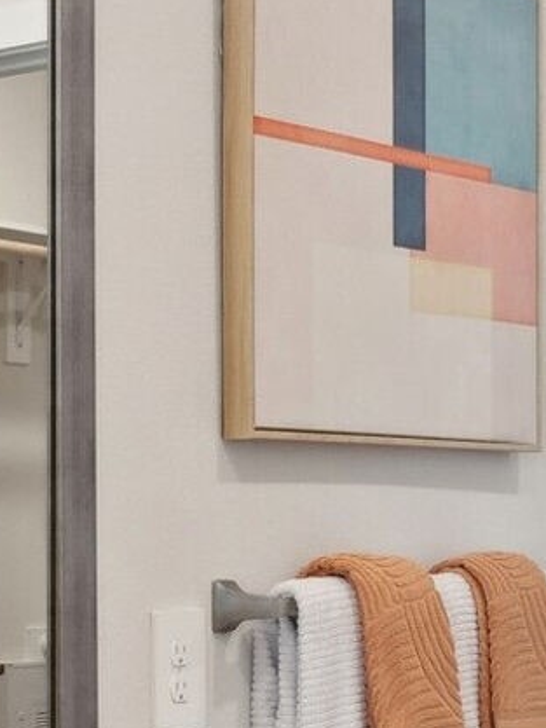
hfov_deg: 15.7
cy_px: 550
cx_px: 323
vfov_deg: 20.7
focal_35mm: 94
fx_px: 1976
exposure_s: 1/15
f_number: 11
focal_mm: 12
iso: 200
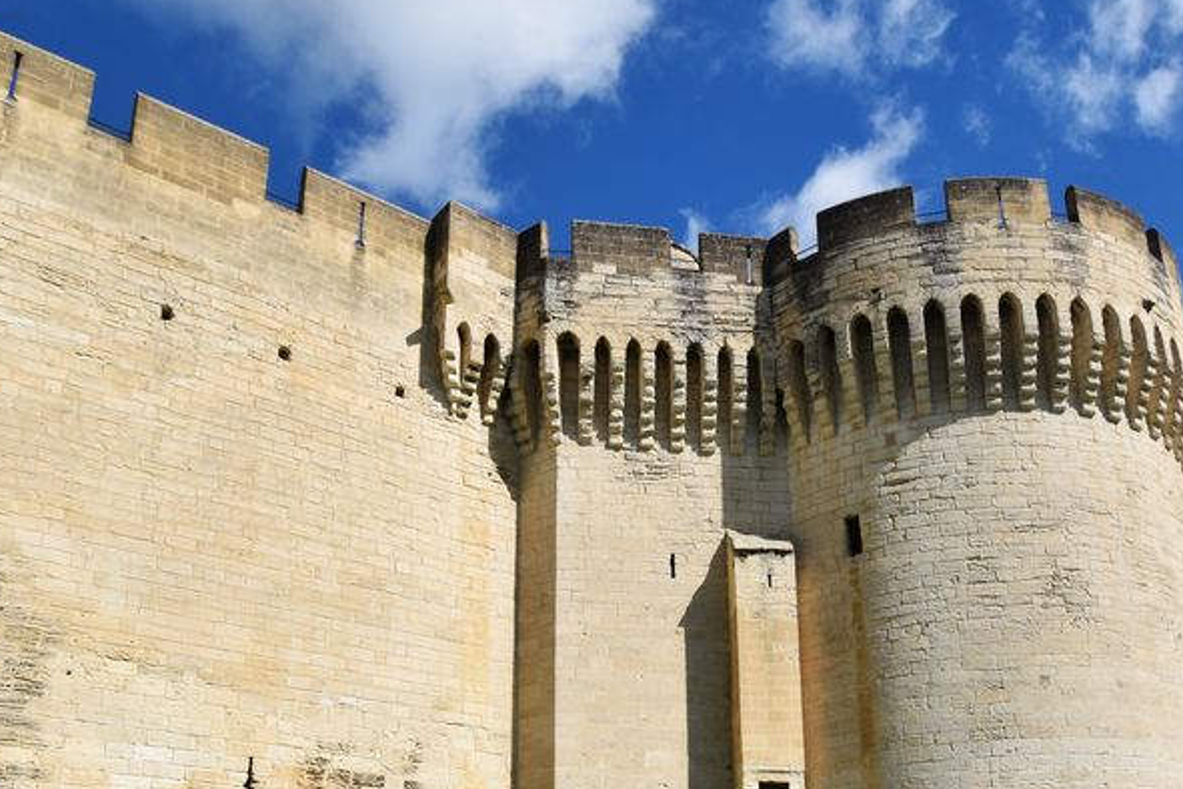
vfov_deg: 39.3
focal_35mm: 32
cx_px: 701
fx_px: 1051
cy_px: 645
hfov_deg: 58.3
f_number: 10
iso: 200
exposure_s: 1/400
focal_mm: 12
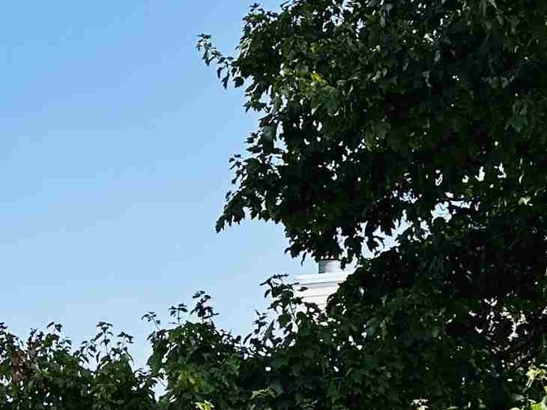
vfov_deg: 13.9
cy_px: 586
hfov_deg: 18.8
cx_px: -36
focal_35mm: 101
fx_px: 1595
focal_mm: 6.86
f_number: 1.78
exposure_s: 1/3356
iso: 80
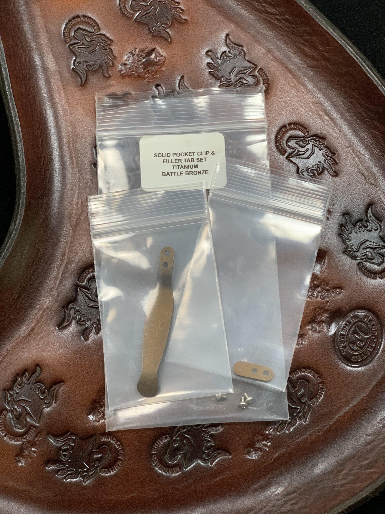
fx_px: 771
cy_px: 257
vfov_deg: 36.8
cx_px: 192
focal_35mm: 52
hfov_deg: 28.0
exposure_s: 1/67
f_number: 2.4
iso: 125
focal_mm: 6
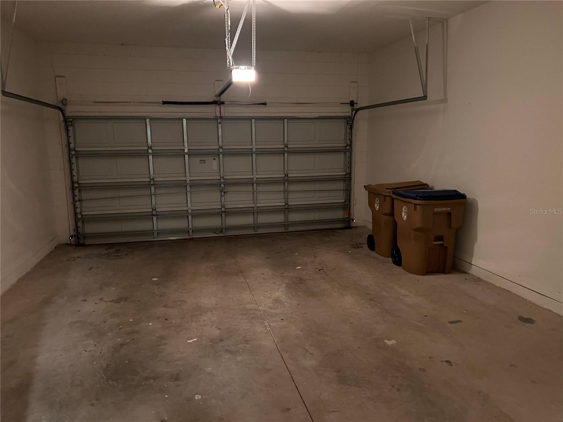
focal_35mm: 26
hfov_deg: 67.3
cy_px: 211
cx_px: 282
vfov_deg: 53.1
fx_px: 423
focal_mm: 5.7
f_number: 1.5
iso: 640
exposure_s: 1/30
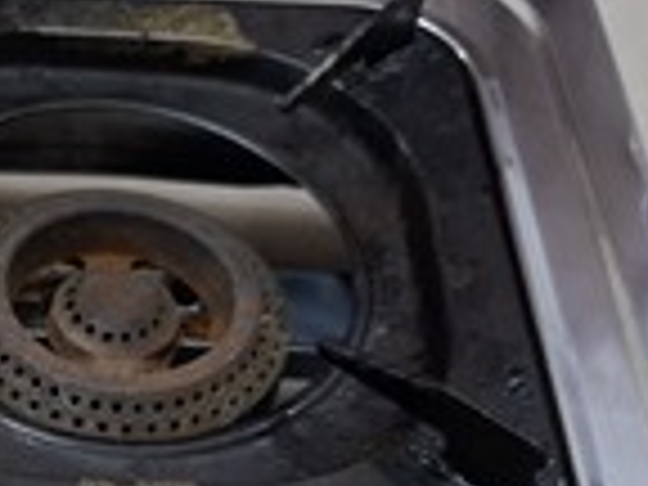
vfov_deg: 18.8
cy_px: 628
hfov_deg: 24.7
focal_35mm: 73
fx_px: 1367
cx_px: -79
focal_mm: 5.54
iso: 250
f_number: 1.8
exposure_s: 1/40
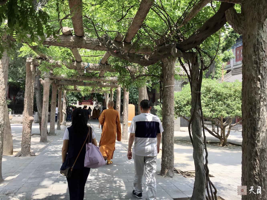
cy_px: 100
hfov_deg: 61.7
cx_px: 134
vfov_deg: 48.2
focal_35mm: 29
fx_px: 224
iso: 32
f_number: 2.2
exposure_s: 1/534
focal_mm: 4.15
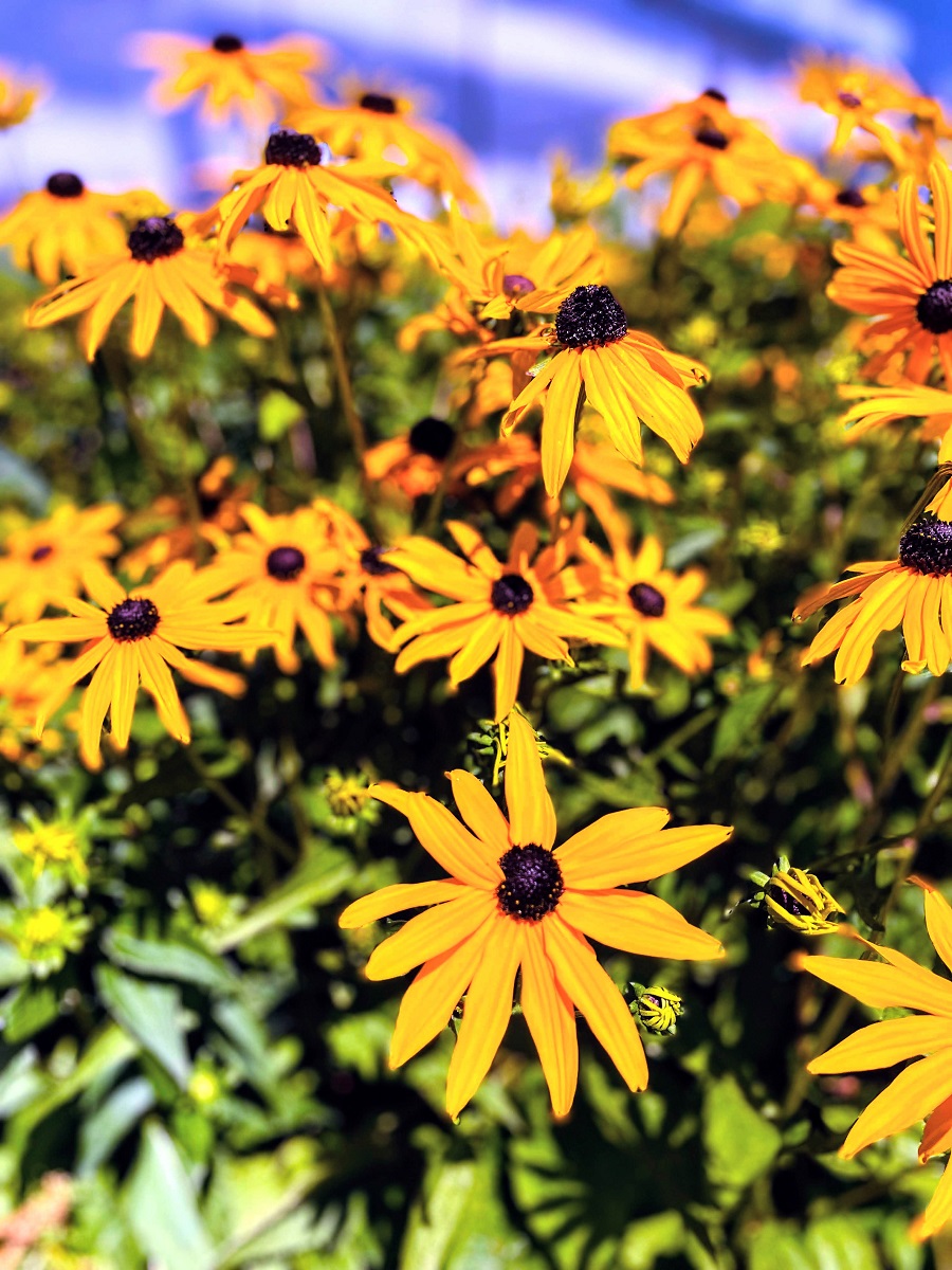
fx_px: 953
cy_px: 635
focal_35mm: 26
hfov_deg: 53.1
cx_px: 476
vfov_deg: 67.3
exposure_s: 1/5814
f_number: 1.6
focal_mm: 4.2
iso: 50
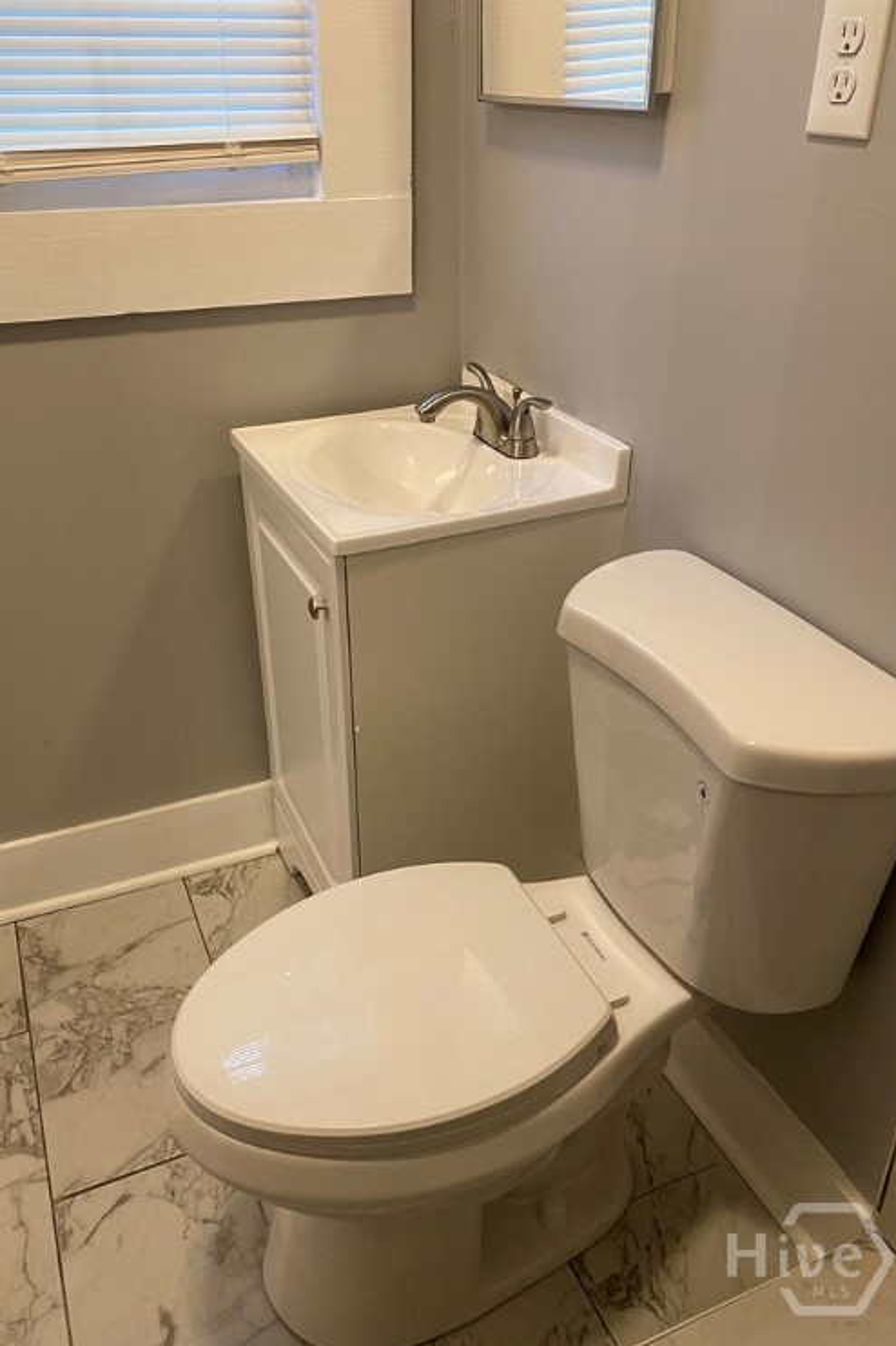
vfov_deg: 65.5
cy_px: 668
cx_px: 392
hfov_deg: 46.3
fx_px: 1046
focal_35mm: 28
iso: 160
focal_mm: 4.25
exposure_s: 1/60
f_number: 1.8
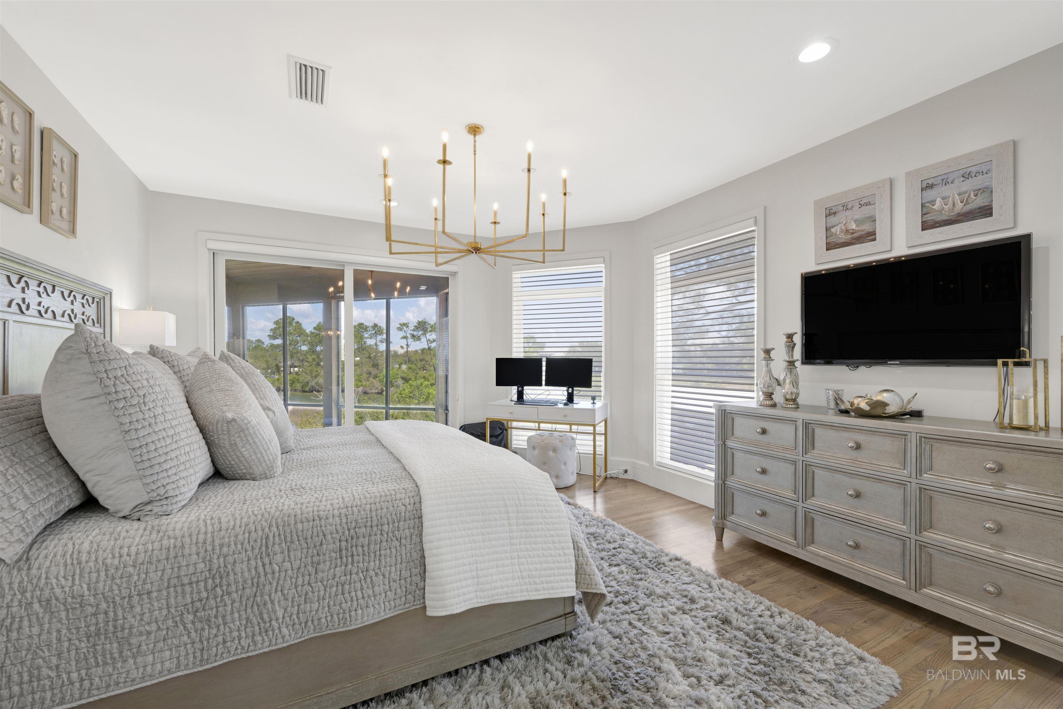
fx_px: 413
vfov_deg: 81.2
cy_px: 354
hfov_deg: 104.3
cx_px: 532
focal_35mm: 14
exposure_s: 1/20
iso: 400
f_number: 11
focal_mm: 14
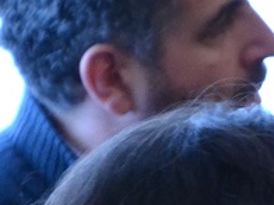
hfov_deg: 2.1
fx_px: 7353
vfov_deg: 1.6
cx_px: 622
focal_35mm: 929
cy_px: 442
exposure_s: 1/40
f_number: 5.6
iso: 3200
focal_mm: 105
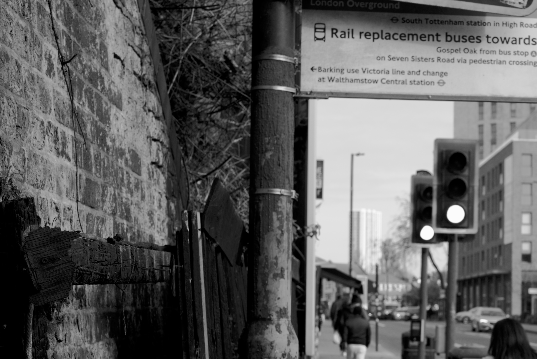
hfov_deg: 22.5
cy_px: 252
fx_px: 1313
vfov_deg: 15.5
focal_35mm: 88
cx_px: 494
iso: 200
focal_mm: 28
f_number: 5
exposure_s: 1/640
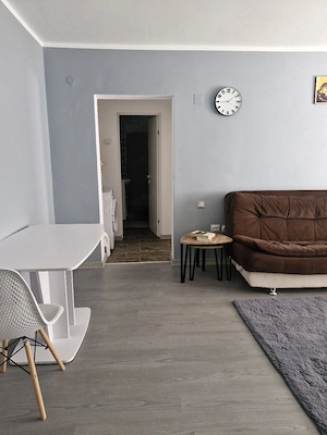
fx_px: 290
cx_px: 164
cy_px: 218
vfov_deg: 73.9
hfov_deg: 58.9
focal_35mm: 23
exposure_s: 1/33
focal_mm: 5.54
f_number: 1.8
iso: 640
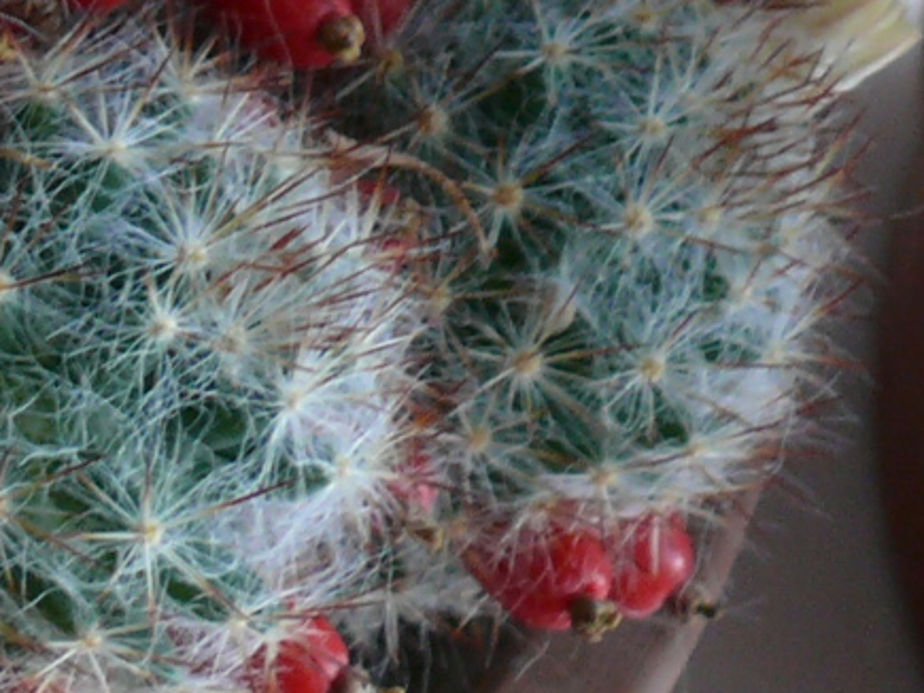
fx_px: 5497
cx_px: -1247
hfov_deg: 8.8
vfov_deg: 7.0
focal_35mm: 206
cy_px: -576
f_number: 2.8
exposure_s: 1/30
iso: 100
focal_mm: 7.4
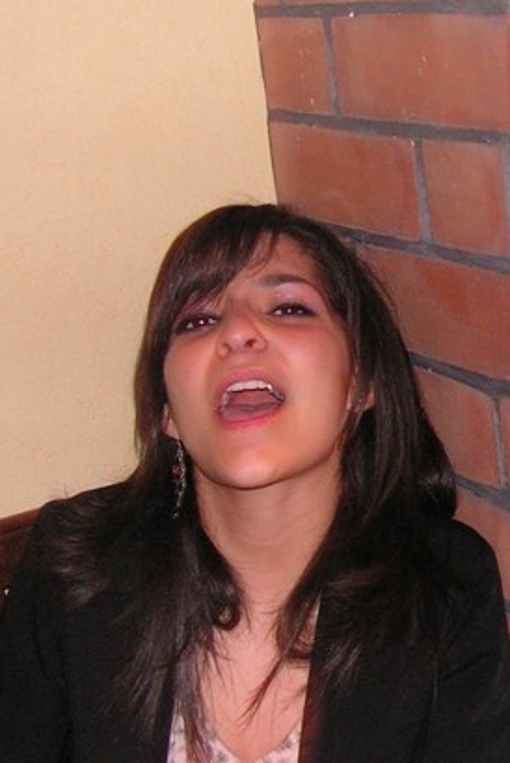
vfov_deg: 27.6
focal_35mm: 73
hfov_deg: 17.7
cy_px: 307
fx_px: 1549
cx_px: 624
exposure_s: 1/40
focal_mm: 6
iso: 200
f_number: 3.2
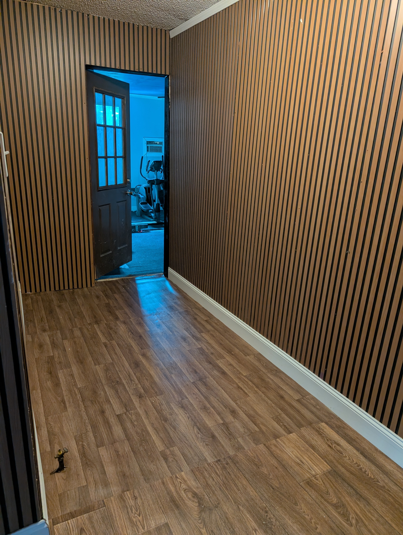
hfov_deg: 56.9
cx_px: 202
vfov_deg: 71.5
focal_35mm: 24
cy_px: 268
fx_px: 372
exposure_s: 1/120
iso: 185
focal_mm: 6.9
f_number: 1.68
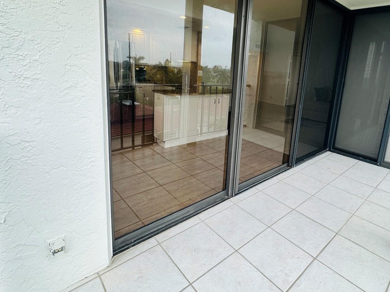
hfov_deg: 81.4
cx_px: 219
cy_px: 112
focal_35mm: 20
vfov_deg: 65.1
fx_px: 225
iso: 40
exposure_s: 1/141
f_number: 2.2
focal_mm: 2.22
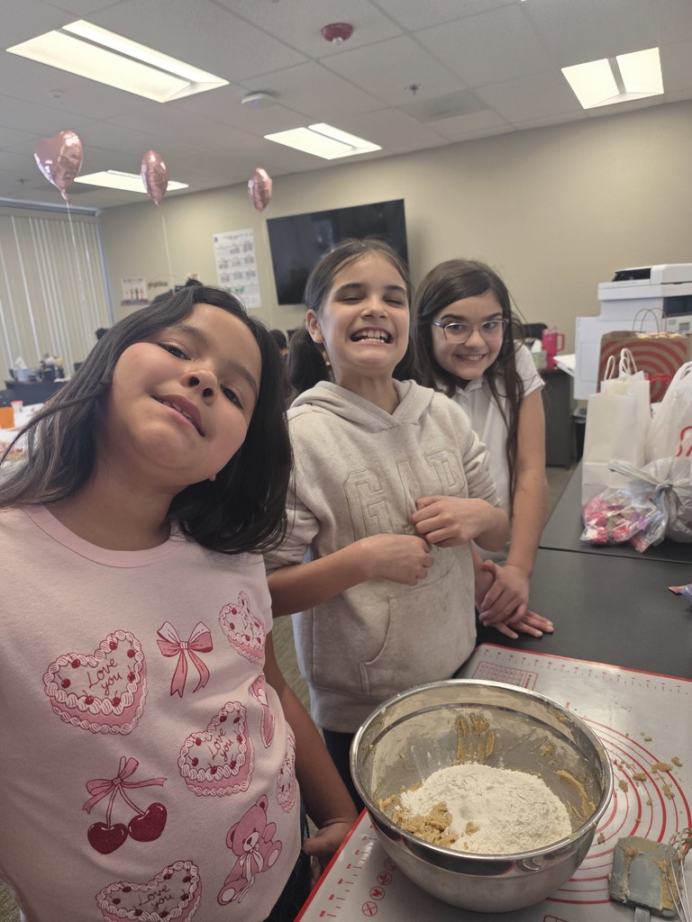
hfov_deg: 58.9
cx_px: 346
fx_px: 613
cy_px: 461
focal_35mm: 23
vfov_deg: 73.9
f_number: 1.7
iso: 100
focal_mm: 6.3
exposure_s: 1/180
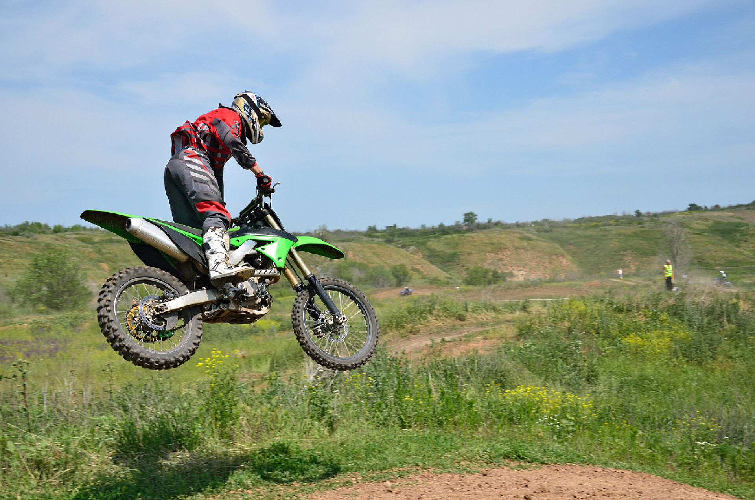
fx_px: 1005
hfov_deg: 41.2
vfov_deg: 28.0
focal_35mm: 48
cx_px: 378
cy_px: 250
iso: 200
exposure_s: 1/1000
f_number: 5.6
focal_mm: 32
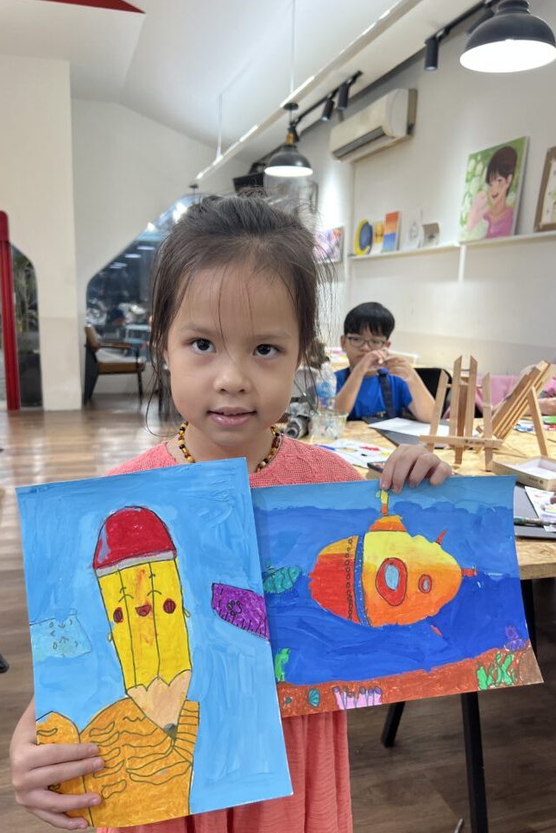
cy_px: 423
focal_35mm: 28
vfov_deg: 65.5
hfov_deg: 46.3
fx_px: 649
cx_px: 250
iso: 125
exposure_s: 1/100
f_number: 1.5
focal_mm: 5.7
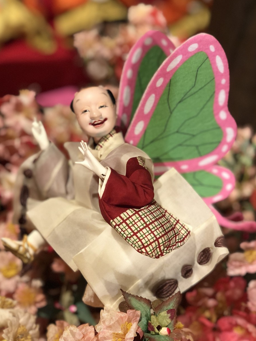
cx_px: 117
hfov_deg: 24.0
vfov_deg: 31.6
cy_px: 196
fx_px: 601
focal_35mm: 61
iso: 160
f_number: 2.4
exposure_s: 1/24
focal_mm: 6
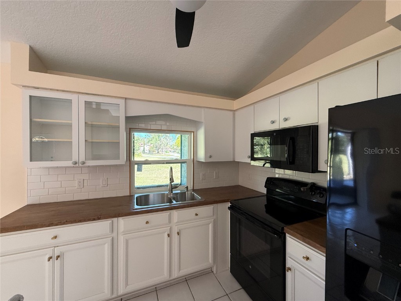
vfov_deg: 85.7
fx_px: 162
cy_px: 150
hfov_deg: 102.1
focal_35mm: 14
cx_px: 200
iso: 250
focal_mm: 2.22
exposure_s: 1/99
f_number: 2.2
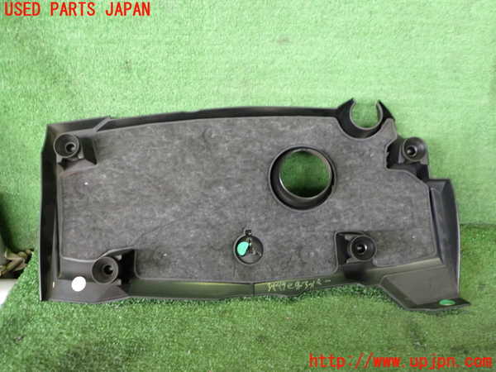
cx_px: 248
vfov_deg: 46.8
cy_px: 186
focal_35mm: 30
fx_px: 430
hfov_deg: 60.0
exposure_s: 1/30
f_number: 2.3
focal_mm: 5.4
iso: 320
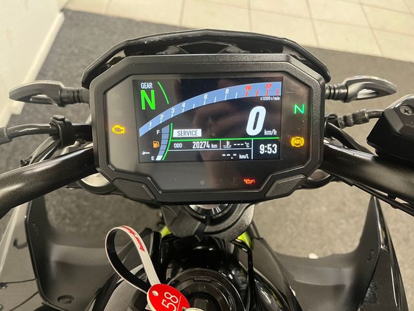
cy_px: 156
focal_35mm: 26
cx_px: 207
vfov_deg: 53.1
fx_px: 311
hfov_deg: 67.3
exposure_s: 1/50
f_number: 1.6
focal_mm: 5.1
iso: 400
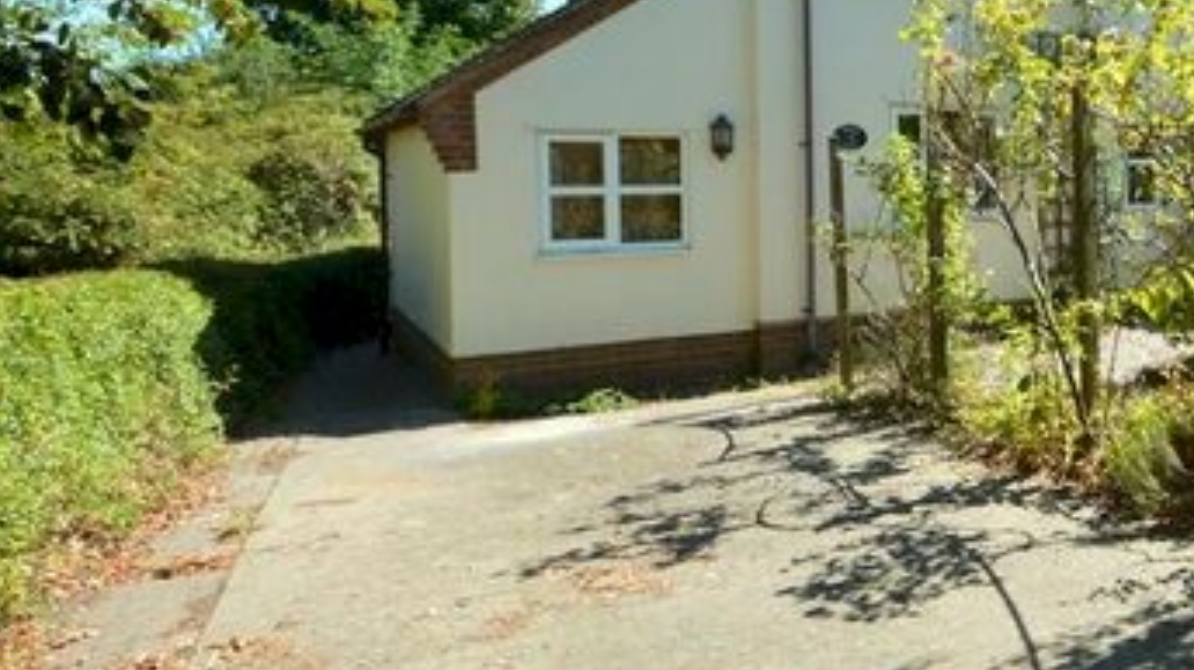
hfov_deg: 52.2
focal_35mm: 32
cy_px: 208
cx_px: 1114
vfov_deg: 36.1
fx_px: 1012
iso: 100
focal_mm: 10
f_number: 7.1
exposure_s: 1/200
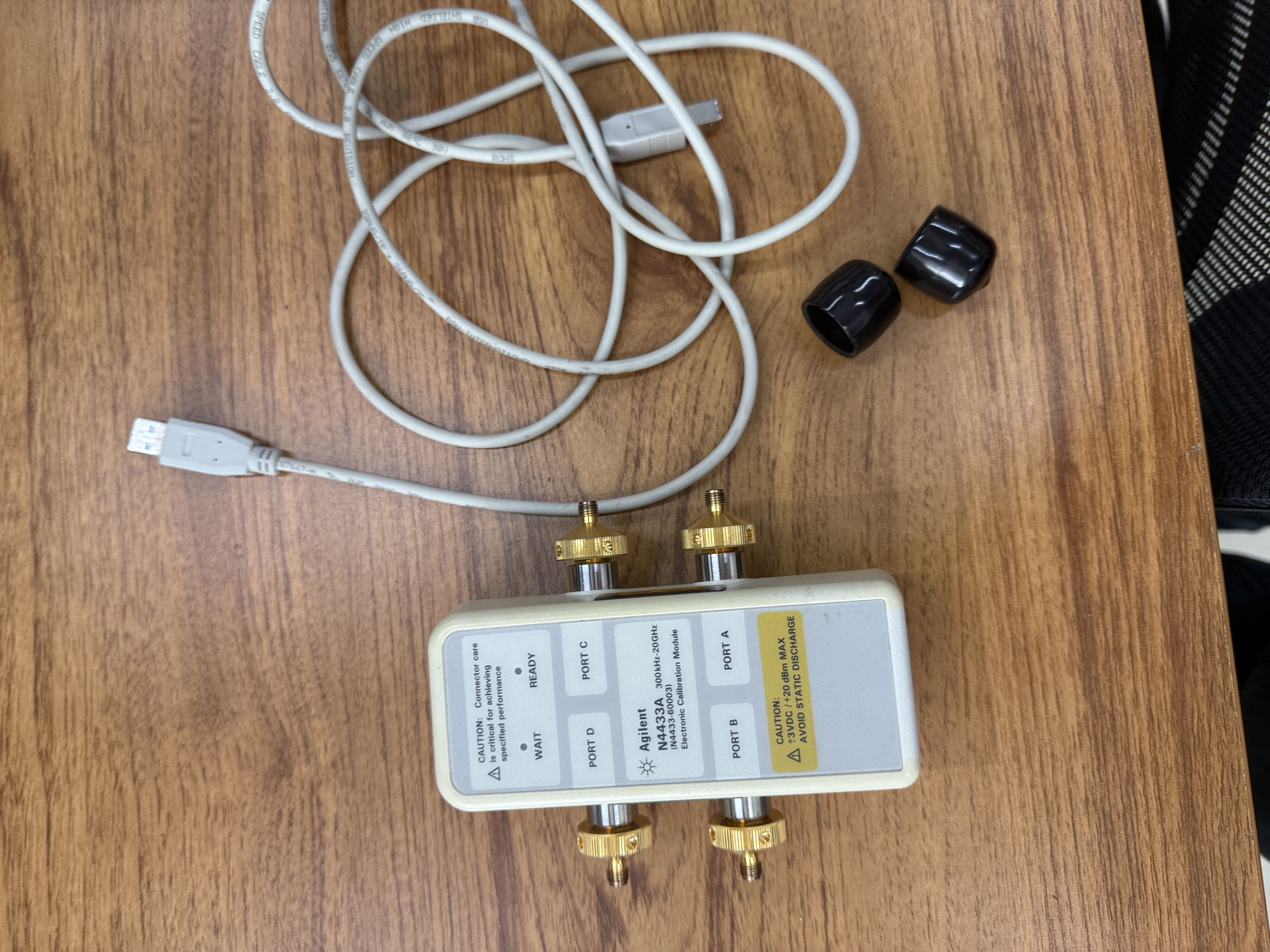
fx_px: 881
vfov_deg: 56.8
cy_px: 476
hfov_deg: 71.6
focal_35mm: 24
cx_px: 635
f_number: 1.78
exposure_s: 1/50
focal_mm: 6.76
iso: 125
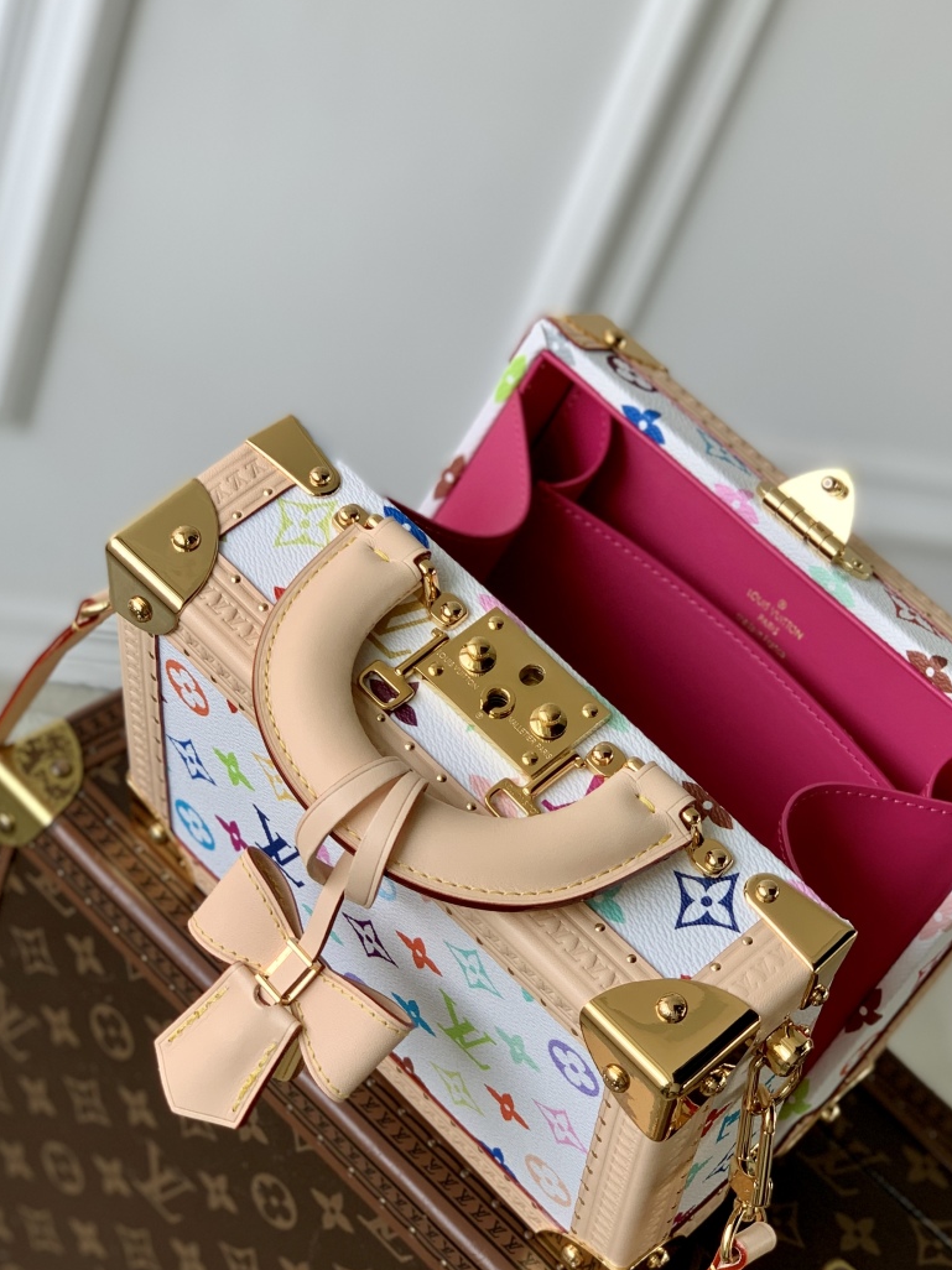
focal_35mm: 73
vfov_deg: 26.7
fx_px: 2678
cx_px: 555
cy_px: 685
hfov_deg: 20.1
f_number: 2.4
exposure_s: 1/122
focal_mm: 6
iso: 20
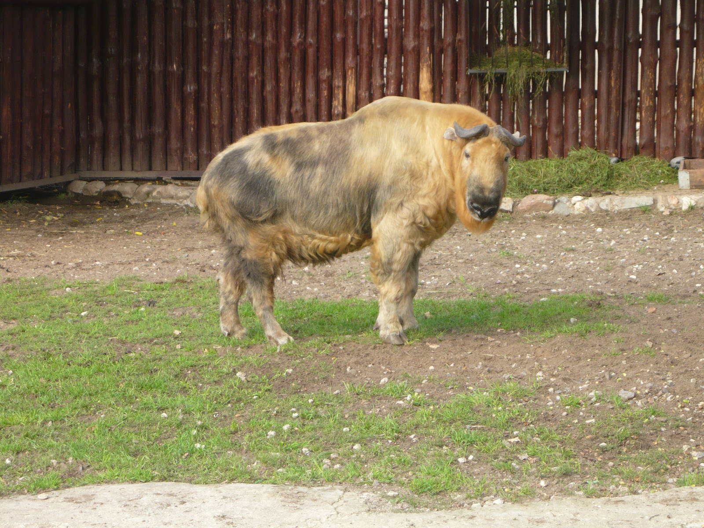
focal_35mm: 100
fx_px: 2034
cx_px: 352
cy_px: 264
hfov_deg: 19.6
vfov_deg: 14.8
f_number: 5.1
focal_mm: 16.5
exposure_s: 1/60
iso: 100
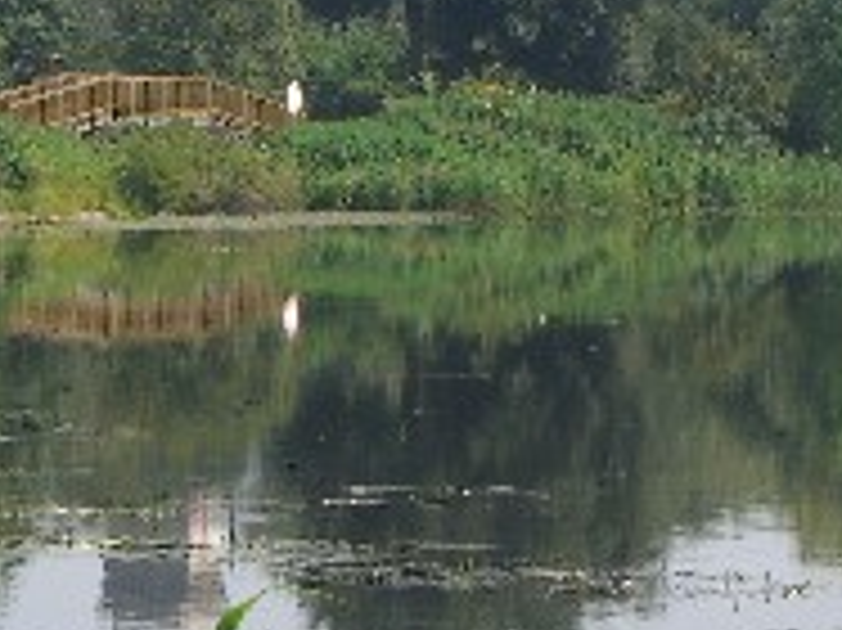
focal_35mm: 355
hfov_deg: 5.6
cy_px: -16
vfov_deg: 4.2
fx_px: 8629
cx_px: -65
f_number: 7.4
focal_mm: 23.7
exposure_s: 1/160
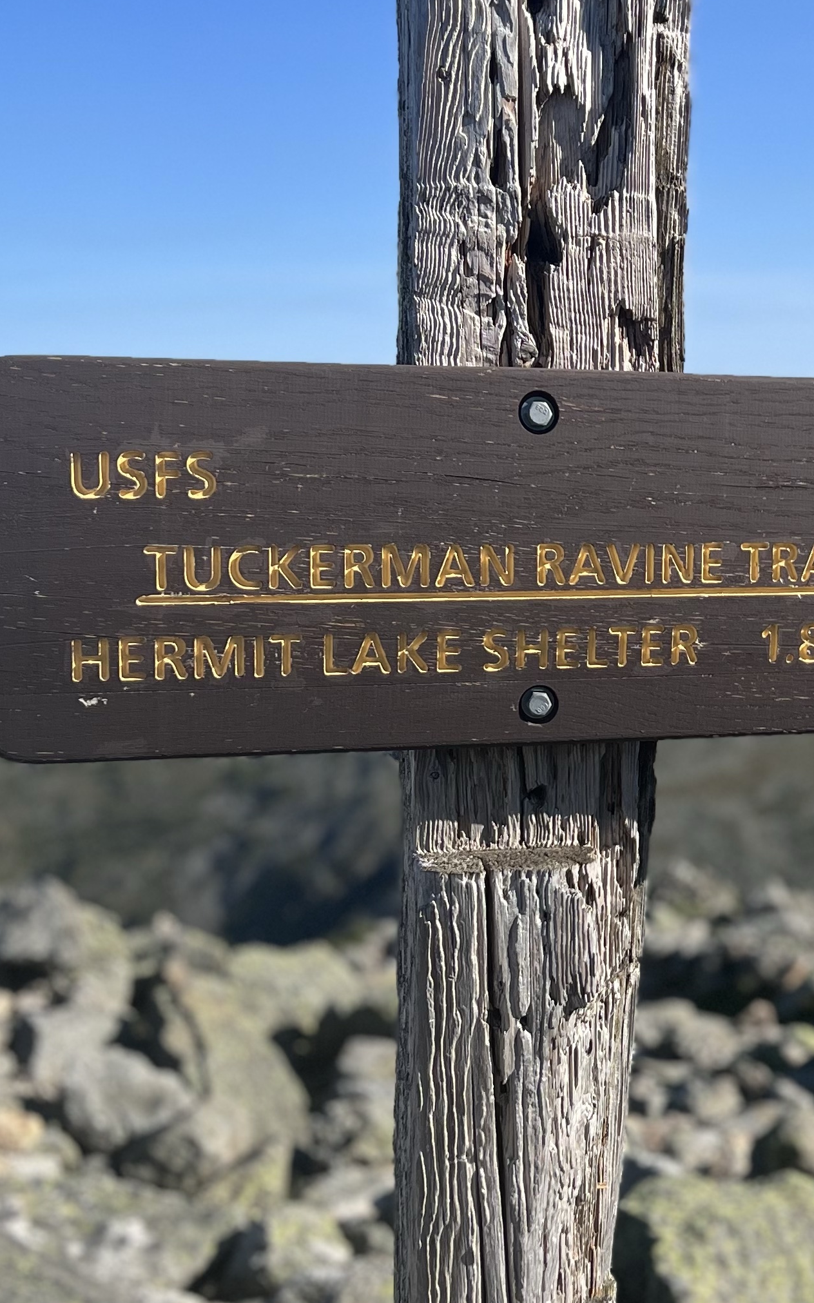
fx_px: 1952
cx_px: 848
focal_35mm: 55
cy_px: 661
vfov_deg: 36.9
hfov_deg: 22.5
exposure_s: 1/3460
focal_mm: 5.7
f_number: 1.5
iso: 50
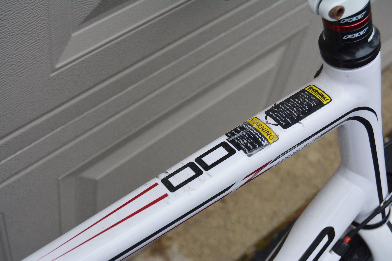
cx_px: 196
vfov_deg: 23.8
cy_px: 130
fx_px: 621
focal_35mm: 57
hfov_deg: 35.1
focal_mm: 38
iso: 200
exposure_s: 1/160
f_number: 6.3
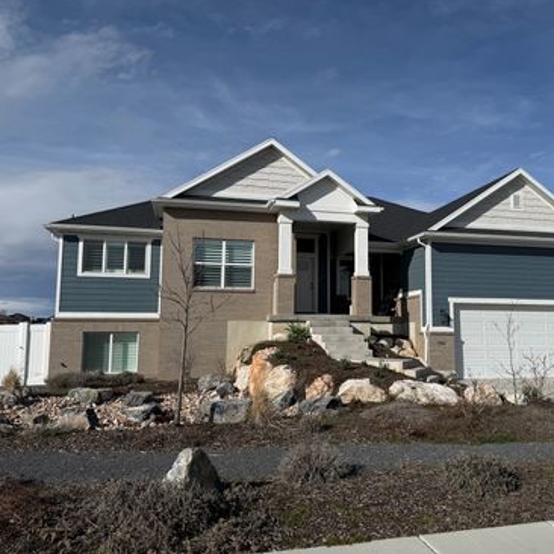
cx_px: 342
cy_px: 278
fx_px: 525
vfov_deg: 55.6
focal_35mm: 29
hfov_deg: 55.1
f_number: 1.78
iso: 80
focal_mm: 6.76
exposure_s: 1/9091
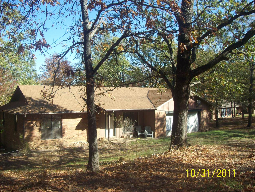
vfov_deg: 39.7
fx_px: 265
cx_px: 128
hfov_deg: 51.4
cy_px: 96
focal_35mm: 36
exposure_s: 1/521
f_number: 2.7
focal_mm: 6
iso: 80
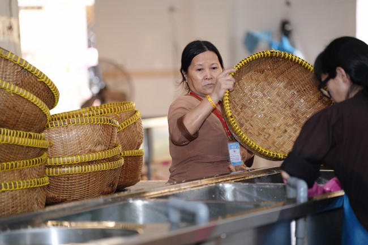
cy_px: 122
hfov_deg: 13.7
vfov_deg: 9.1
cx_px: 184
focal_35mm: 150
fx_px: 1533
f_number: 2.8
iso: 2000
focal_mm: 150
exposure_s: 1/100
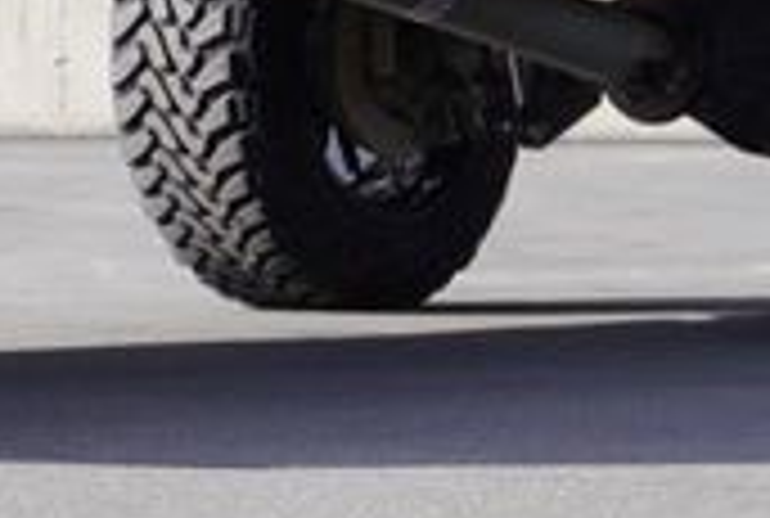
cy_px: -878
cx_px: -306
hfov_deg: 9.3
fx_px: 4611
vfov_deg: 6.1
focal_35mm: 215
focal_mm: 24
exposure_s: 1/125
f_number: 8
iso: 100
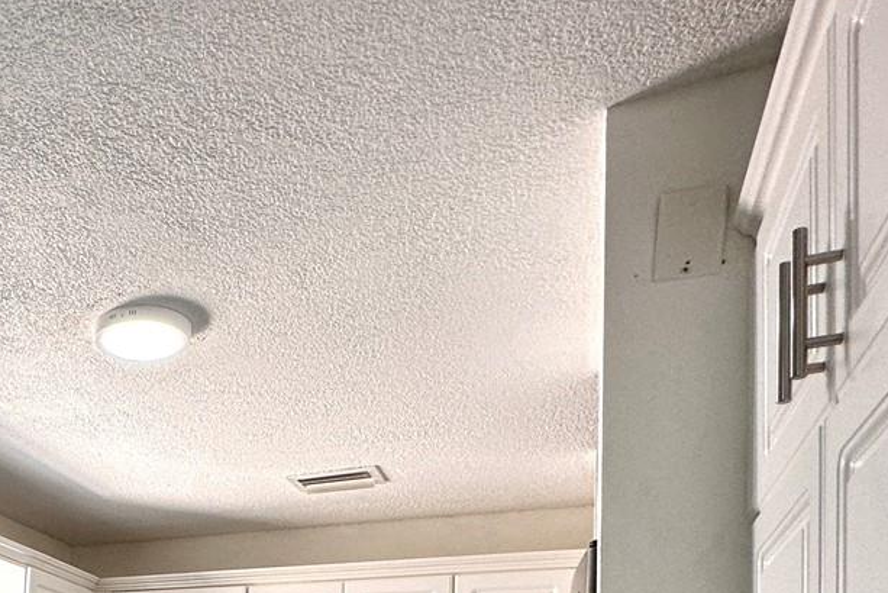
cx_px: 22
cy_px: 716
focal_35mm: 38
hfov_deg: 44.1
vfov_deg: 29.9
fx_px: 937
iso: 125
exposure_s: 1/120
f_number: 2.2
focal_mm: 2.22
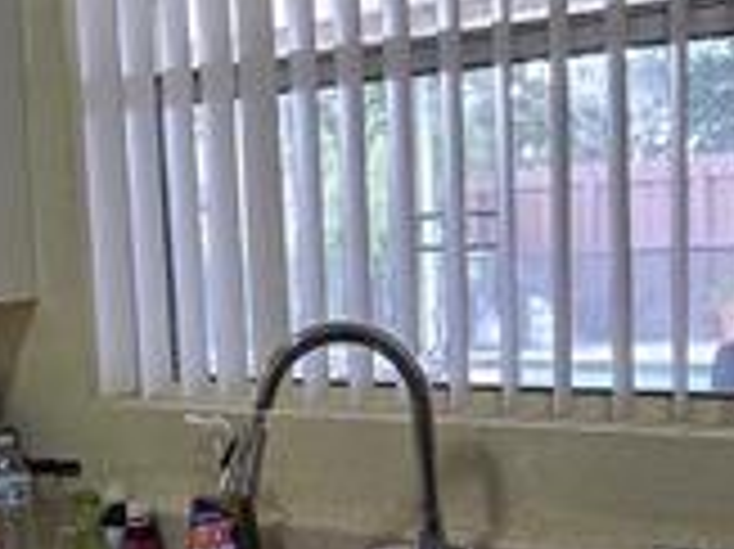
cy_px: 477
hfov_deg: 29.4
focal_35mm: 64
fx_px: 1356
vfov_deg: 22.4
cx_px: 113
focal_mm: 2.2
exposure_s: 1/60
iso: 160
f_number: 2.2
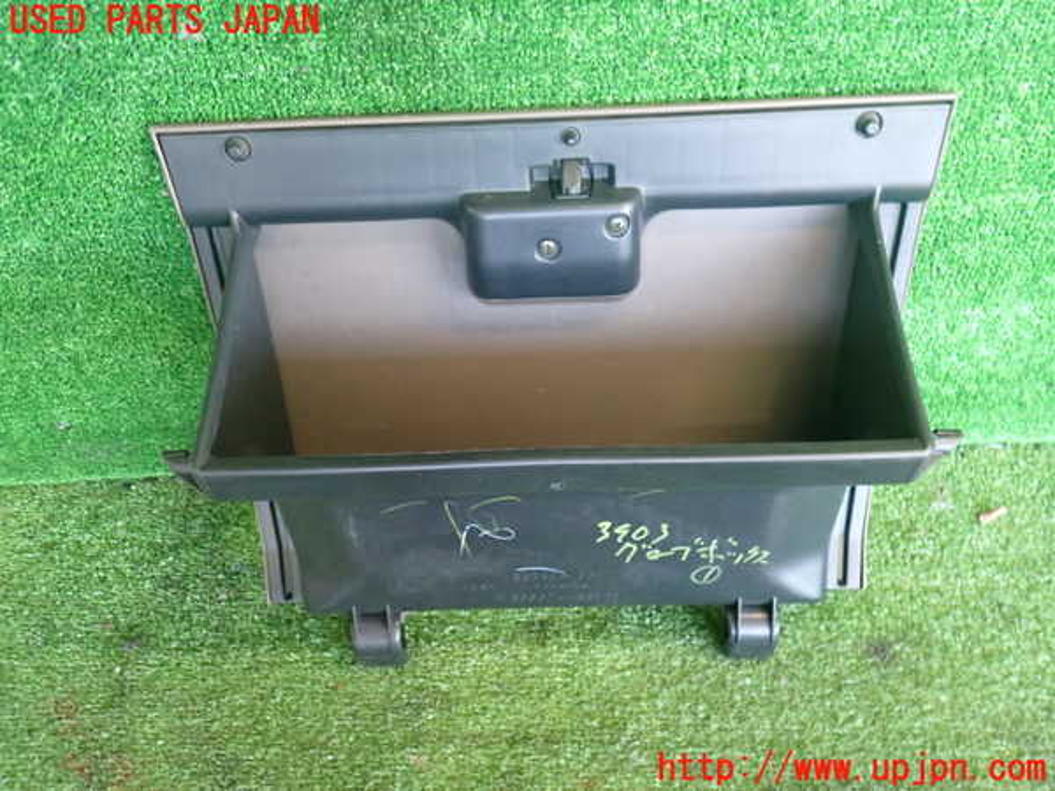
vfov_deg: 46.8
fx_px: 914
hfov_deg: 60.0
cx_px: 528
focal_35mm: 30
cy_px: 396
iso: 800
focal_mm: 5.4
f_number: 2.3
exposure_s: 1/60
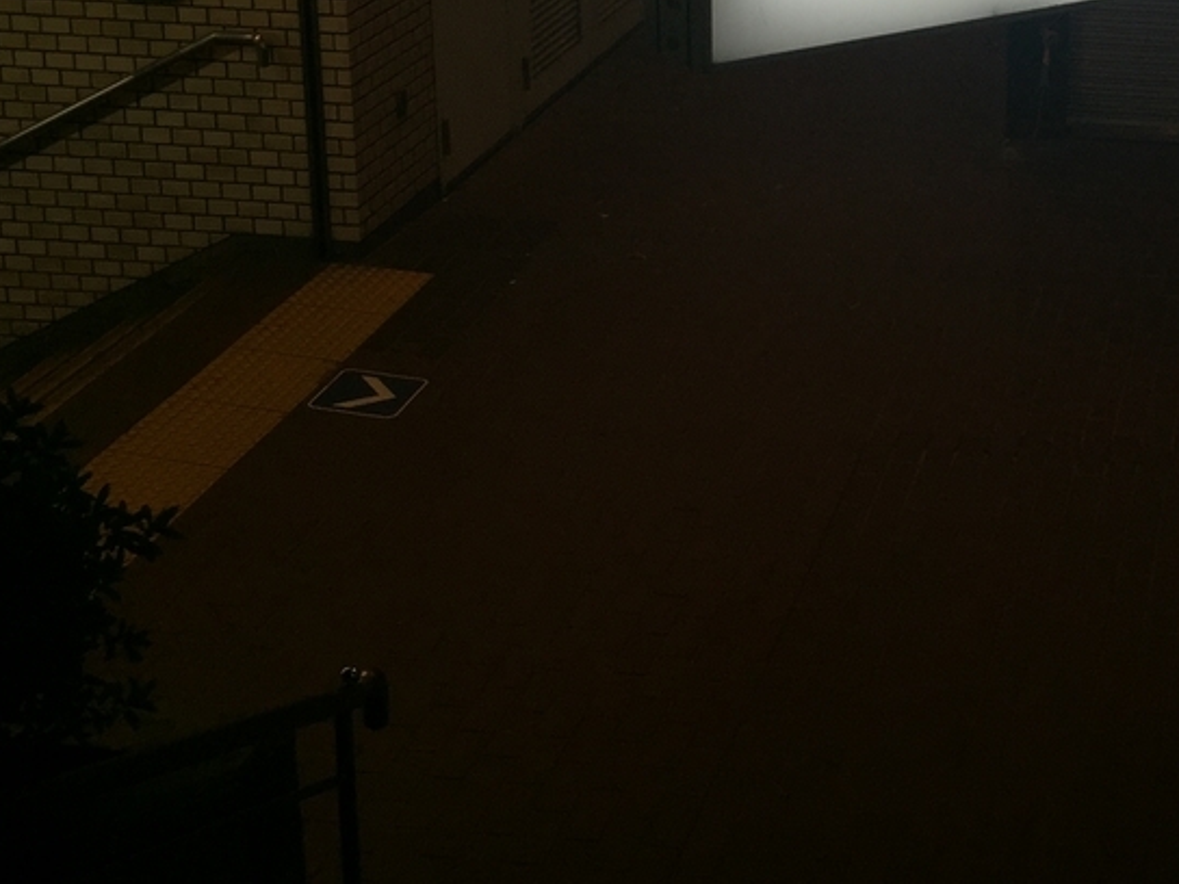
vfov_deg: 22.1
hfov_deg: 28.4
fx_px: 2180
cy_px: -4
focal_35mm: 64
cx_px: 1181
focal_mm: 4.15
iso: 32
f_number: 2.2
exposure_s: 1/124
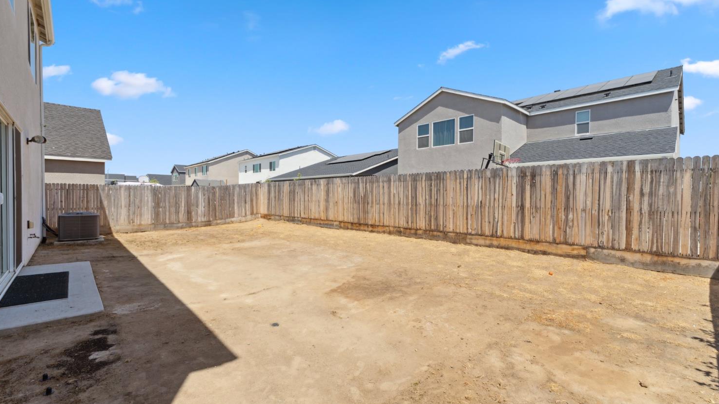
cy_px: 201
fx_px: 305
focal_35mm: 16
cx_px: 354
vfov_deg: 67.1
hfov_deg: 99.4
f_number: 8
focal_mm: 10
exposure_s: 1/400
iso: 100
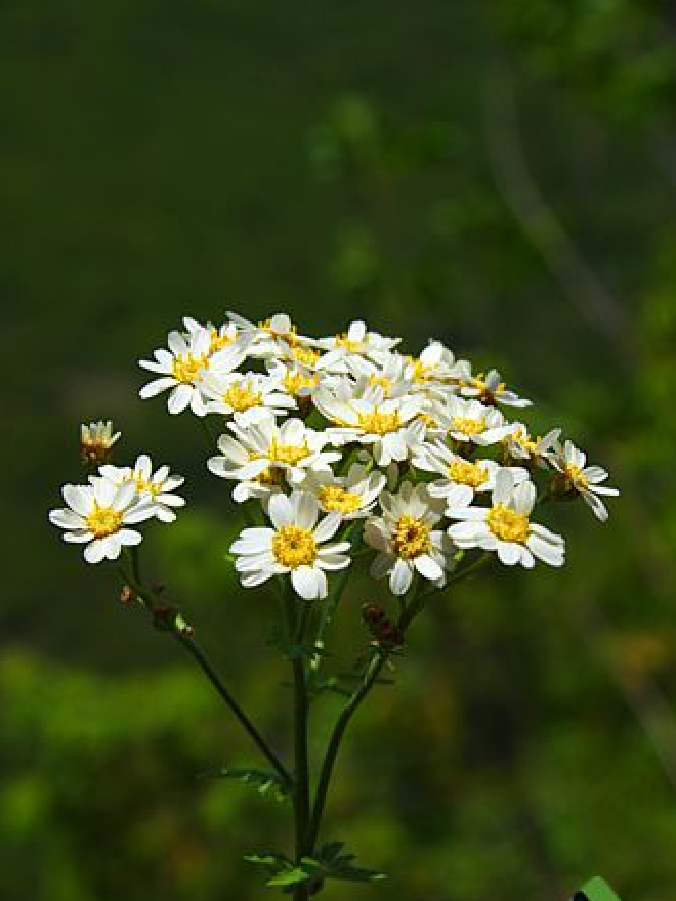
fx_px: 3411
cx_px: 338
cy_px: 502
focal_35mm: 131
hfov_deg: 11.3
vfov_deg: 15.0
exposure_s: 1/640
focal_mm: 80
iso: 200
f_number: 13
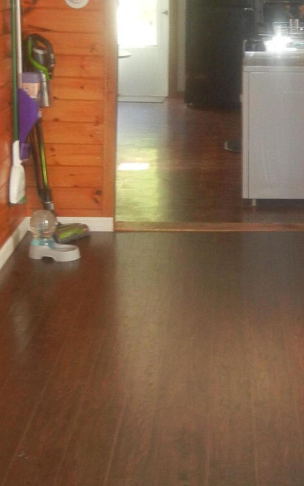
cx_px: 272
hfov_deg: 15.7
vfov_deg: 25.1
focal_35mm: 82
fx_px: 1087
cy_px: 154
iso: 243
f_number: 3.5
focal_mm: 5.4
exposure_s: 1/30
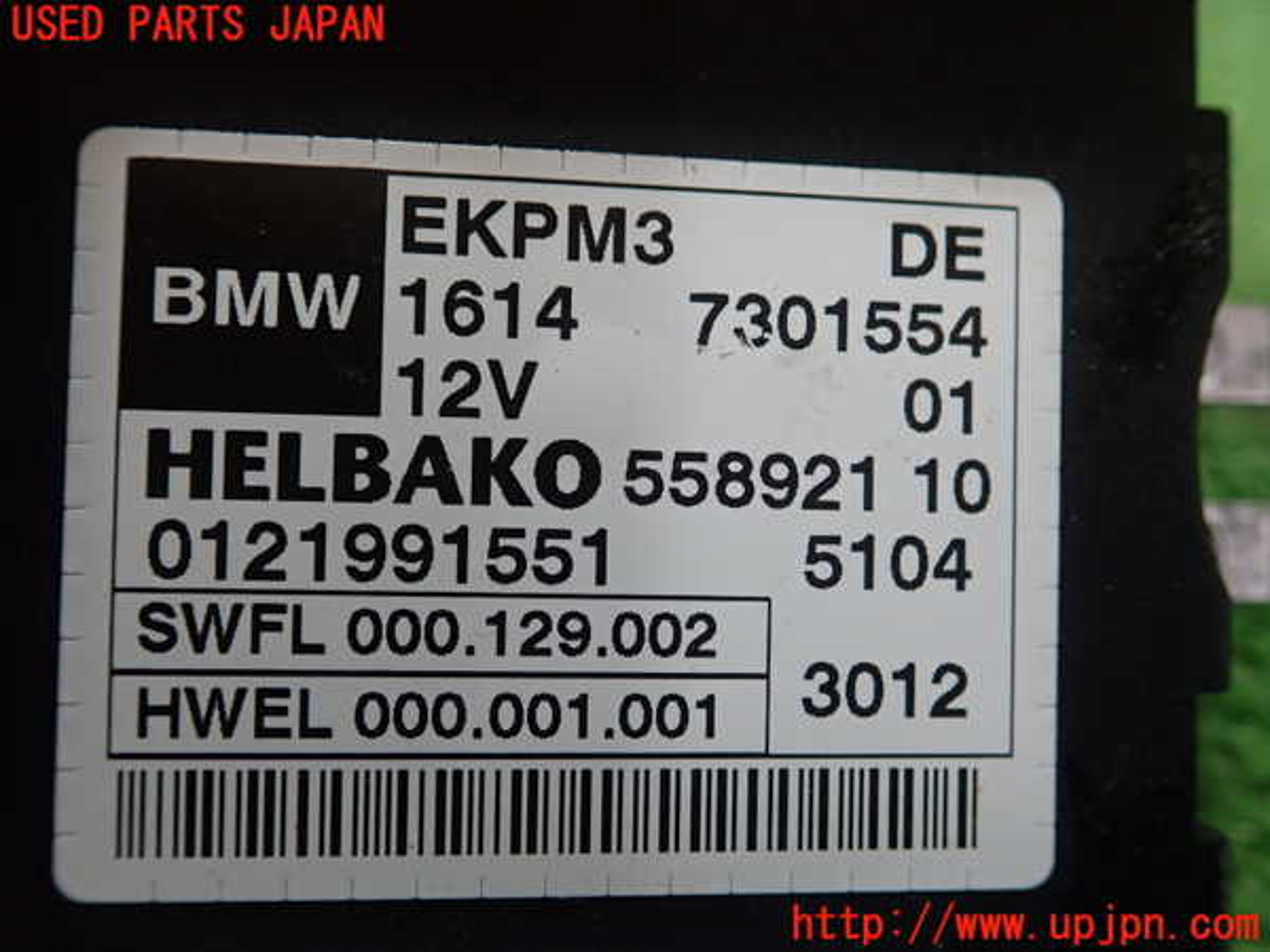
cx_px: 635
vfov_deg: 46.8
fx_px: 1101
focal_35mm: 30
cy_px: 476
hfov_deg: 60.0
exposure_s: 1/125
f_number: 2.3
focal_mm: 5.5
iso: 250
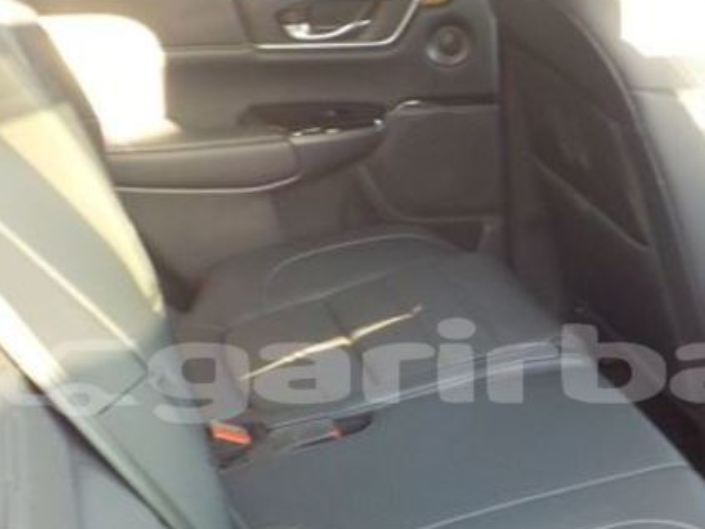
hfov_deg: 33.2
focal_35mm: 57
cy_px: 370
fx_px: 1161
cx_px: 521
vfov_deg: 25.5
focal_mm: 4.1
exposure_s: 1/30
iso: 280
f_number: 3.3
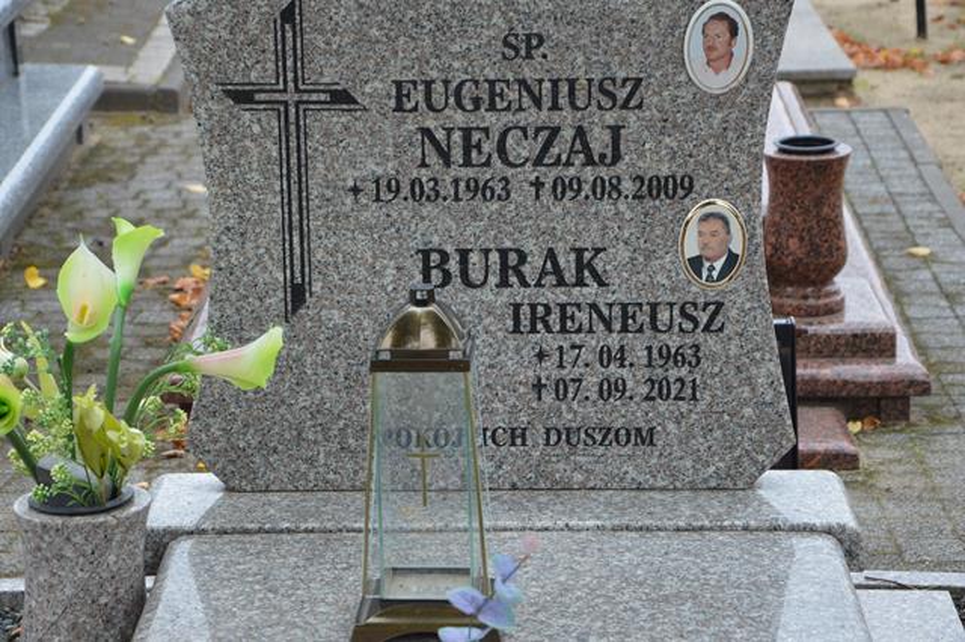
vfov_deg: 13.0
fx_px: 2813
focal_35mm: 105
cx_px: 482
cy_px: 321
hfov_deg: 19.5
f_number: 5.6
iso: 360
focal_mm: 70
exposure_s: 1/125
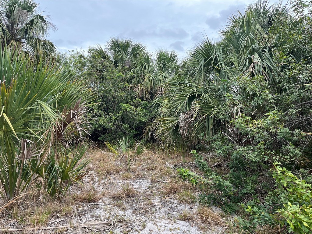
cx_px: 156
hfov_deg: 67.3
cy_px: 117
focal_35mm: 26
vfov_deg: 53.1
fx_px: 234
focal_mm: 5.1
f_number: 1.6
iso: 50
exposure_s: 1/1106
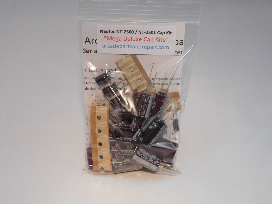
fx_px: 464
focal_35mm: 59
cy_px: 102
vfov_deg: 24.8
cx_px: 136
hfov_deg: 32.7
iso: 200
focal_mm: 10.5
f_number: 5.1
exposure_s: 1/30
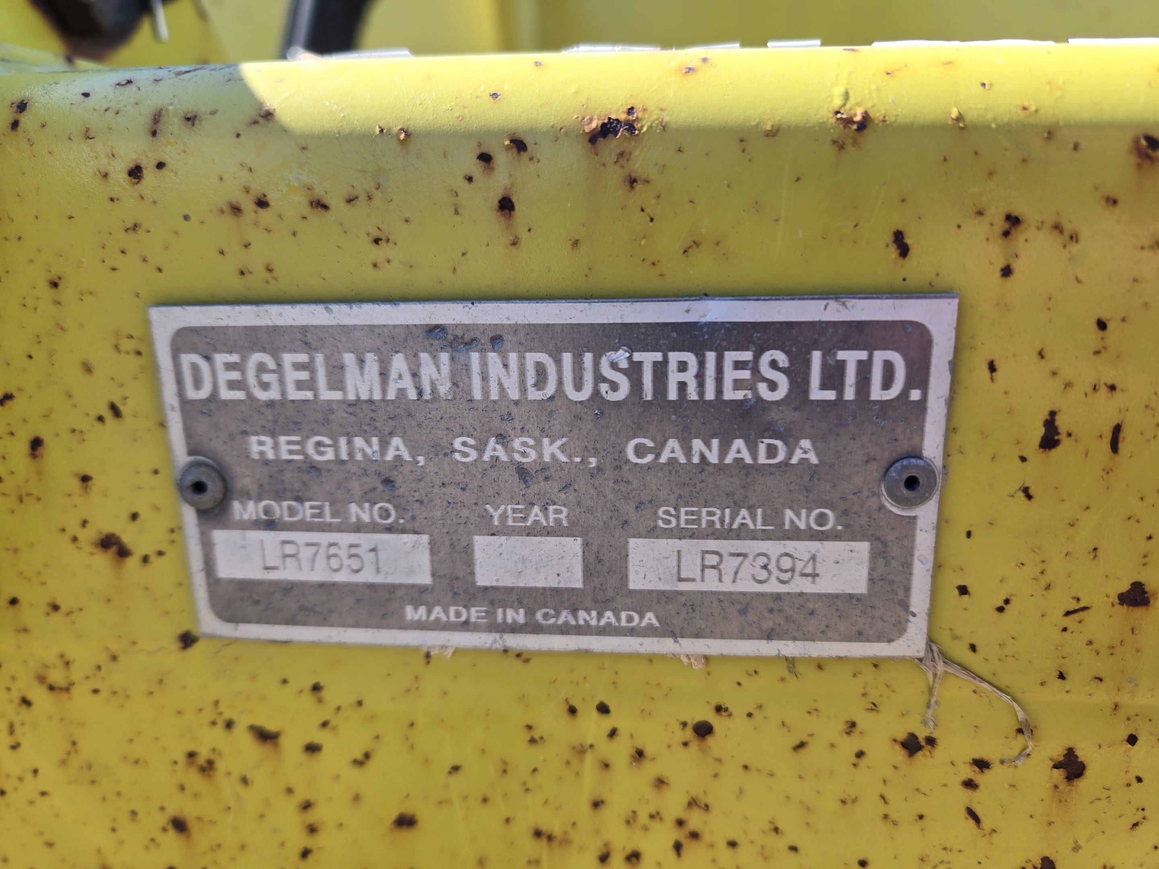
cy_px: 434
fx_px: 770
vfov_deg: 58.9
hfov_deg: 73.9
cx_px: 580
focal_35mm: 23
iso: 25
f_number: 1.8
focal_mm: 5.4
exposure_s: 1/655
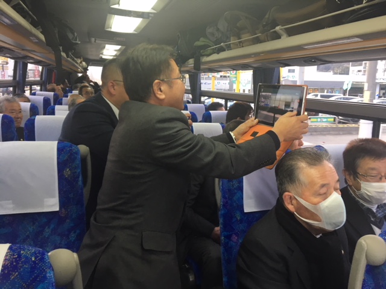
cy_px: 144
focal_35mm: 29
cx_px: 193
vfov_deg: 48.2
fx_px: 323
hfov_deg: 61.7
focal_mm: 4.15
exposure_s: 1/30
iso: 64
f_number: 2.2
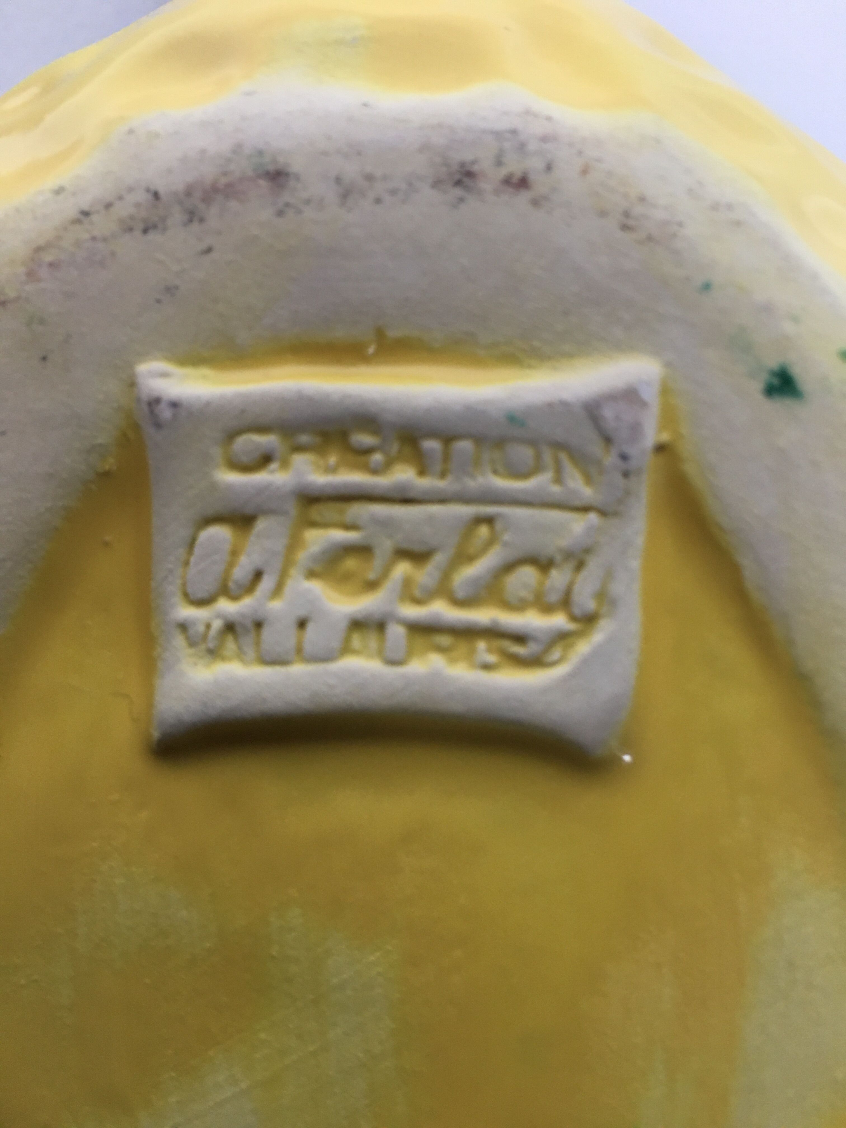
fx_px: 945
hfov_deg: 48.2
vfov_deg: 61.7
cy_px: 564
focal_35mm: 29
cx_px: 423
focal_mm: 4.15
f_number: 2.2
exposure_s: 1/17
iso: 80
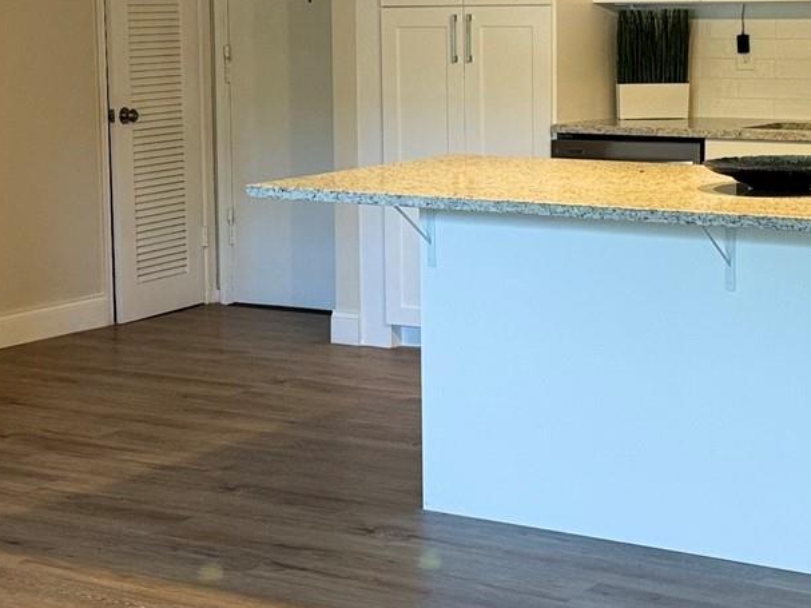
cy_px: 183
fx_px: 1897
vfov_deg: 18.1
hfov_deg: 24.1
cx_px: 497
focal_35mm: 81
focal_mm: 6.86
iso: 200
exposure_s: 1/120
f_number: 1.78
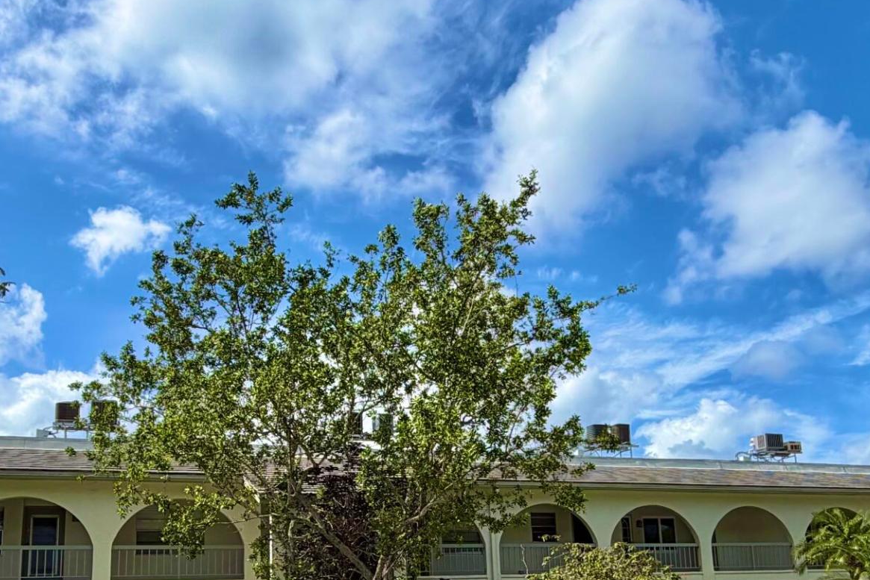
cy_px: 452
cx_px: 418
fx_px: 870
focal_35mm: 36
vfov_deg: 35.8
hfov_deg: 53.1
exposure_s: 1/1189
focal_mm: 2.22
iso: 20
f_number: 2.2
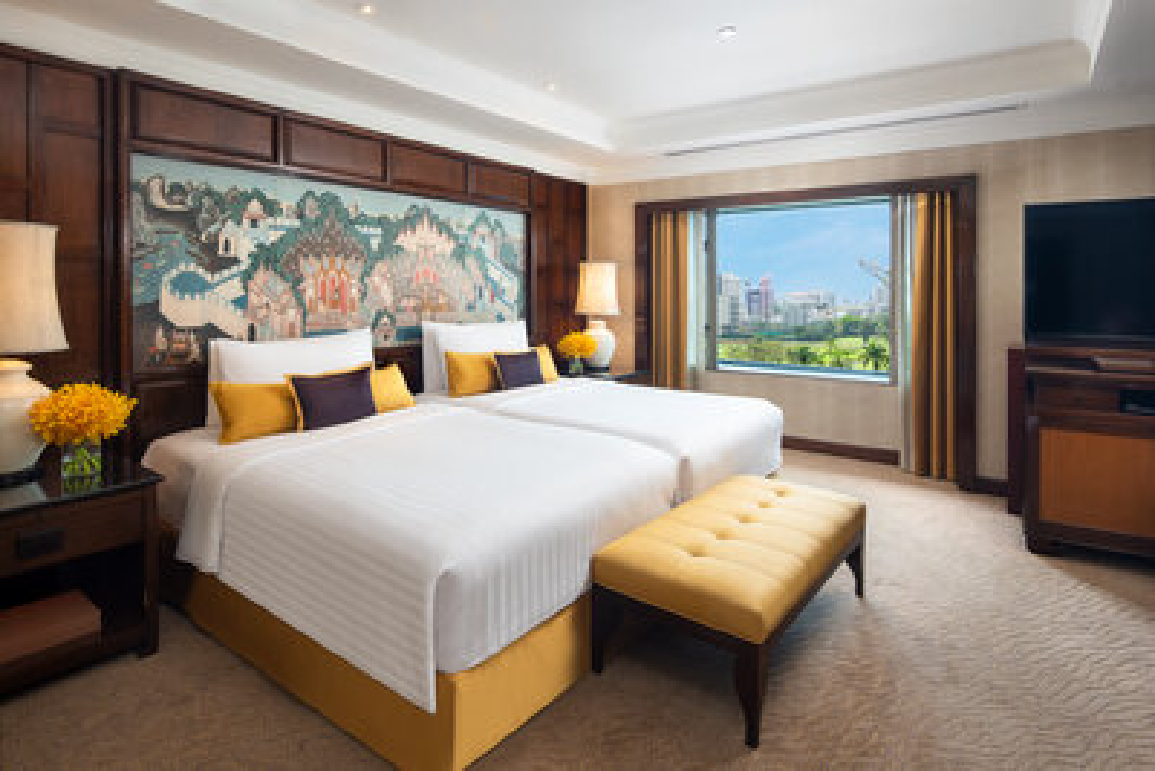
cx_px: 578
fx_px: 610
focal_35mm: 19
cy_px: 386
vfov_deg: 64.6
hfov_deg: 86.9
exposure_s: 1/20
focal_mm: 19
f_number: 8
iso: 320
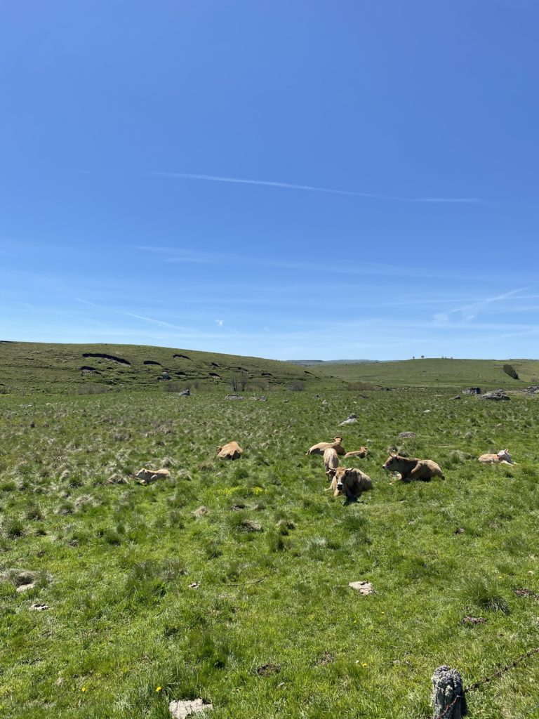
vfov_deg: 67.3
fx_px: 540
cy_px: 360
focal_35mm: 26
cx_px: 270
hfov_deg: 53.1
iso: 32
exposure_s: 1/3300
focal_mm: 4.25
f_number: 1.8
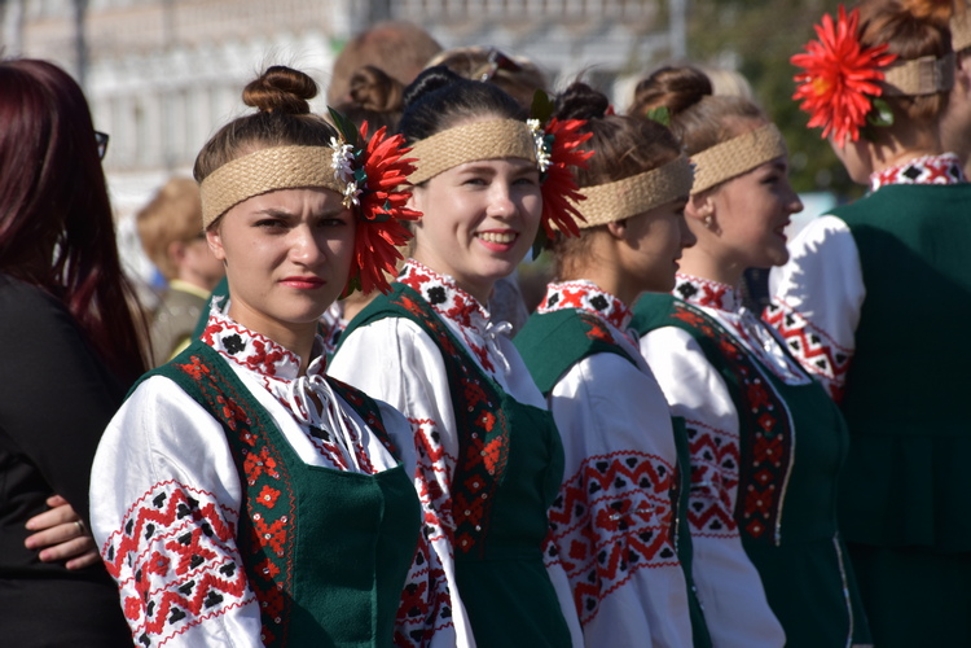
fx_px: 5664
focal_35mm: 210
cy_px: 324
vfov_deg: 6.5
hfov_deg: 9.8
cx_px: 486
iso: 220
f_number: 8
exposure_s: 1/1000
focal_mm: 140
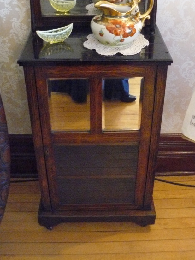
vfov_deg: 41.8
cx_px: 99
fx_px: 338
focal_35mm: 45
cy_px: 100
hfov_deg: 32.2
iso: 800
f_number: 2.8
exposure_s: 1/8
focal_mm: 6
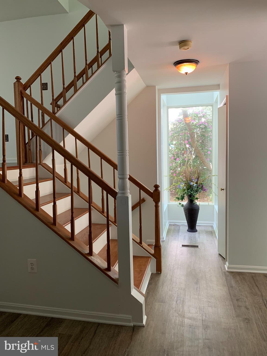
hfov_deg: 53.1
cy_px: 178
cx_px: 134
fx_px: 267
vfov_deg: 67.3
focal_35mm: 26
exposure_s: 1/60
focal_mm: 4.25
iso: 125
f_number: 1.8
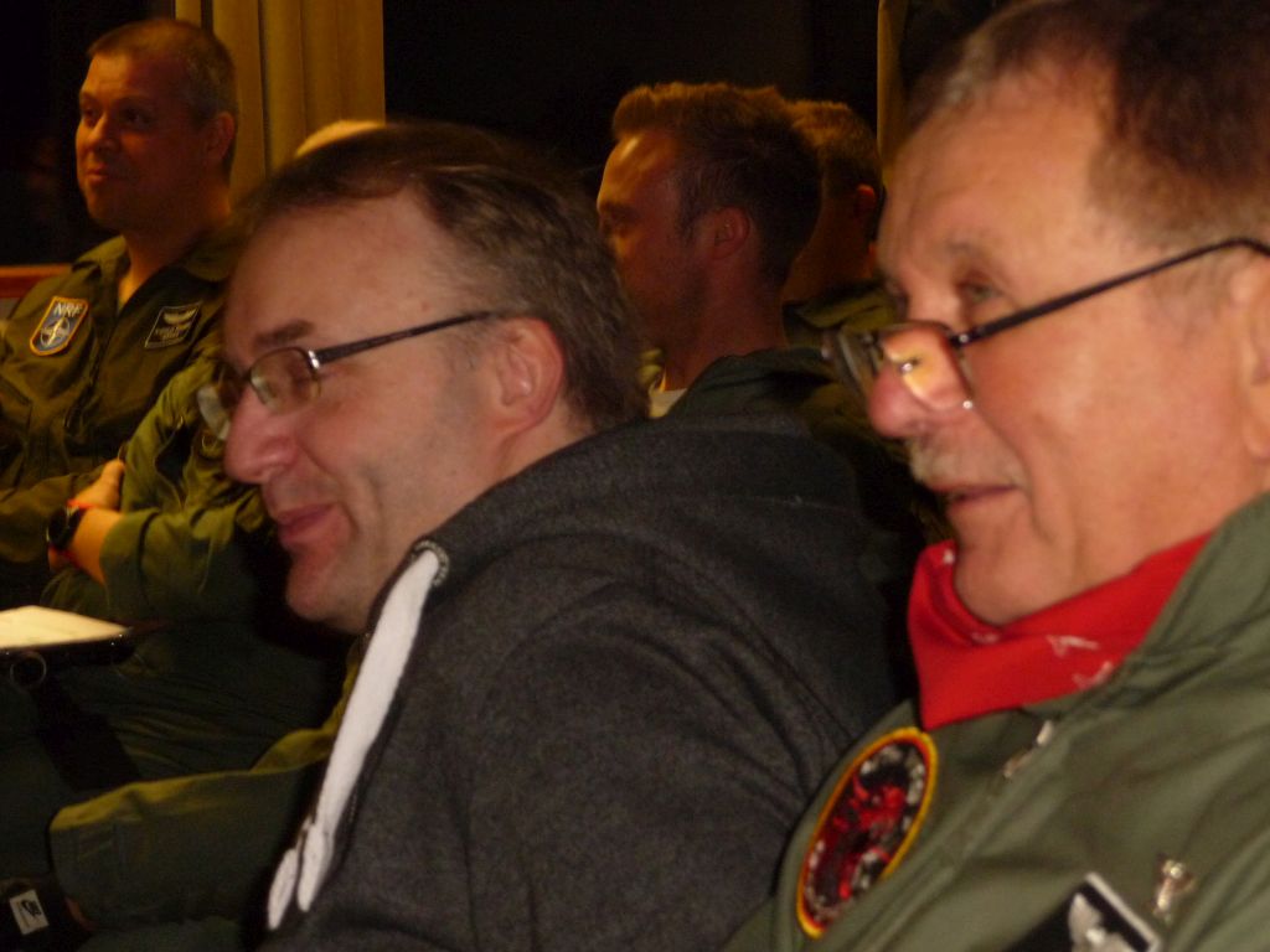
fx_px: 4366
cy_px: 476
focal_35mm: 119
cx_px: 635
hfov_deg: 16.6
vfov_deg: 12.5
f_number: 4.7
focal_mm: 20.3
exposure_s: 1/40
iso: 400
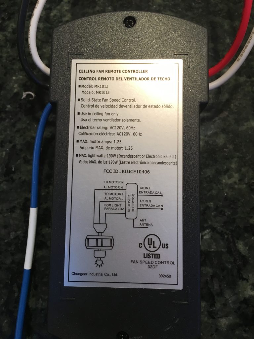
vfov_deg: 61.7
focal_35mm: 29
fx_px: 284
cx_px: 127
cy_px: 170
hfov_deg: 48.2
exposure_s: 1/30
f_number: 2.2
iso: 32
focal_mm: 4.15
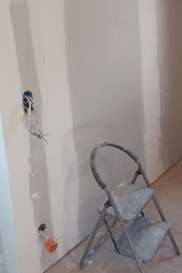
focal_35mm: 39
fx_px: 296
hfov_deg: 34.2
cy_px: 87
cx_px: 101
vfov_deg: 48.6
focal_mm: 3.92
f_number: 1.7
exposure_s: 1/50
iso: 100
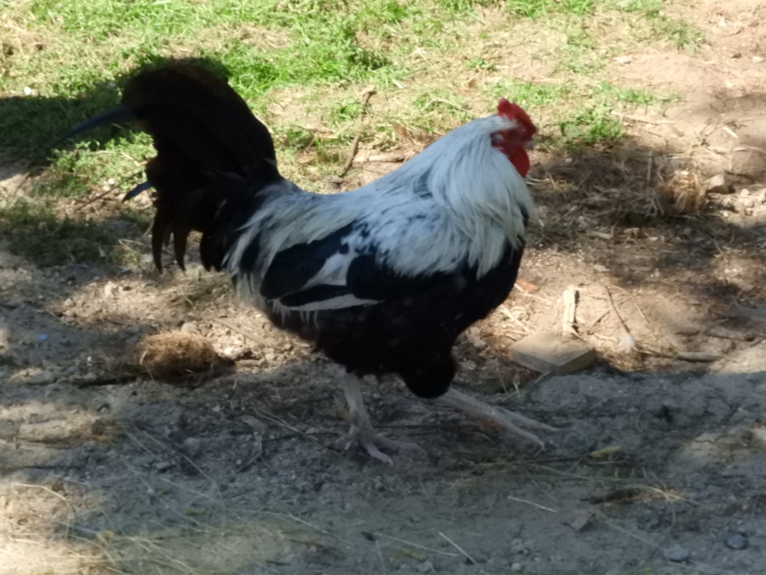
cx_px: 383
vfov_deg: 12.9
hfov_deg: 17.1
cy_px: 288
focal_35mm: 115
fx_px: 2545
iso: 1600
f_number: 7.1
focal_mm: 20.6
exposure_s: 1/1600
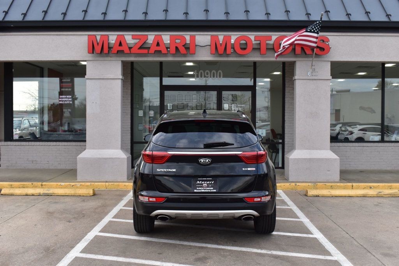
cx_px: 200
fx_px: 465
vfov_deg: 31.9
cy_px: 133
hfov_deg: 46.4
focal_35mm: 42
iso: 400
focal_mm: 28
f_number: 9
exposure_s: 1/160
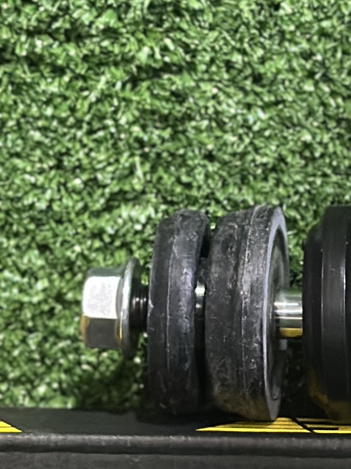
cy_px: 169
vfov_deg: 10.1
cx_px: 518
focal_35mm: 195
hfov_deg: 7.5
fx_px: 2636
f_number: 1.78
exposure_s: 1/25
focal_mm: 6.86
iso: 640
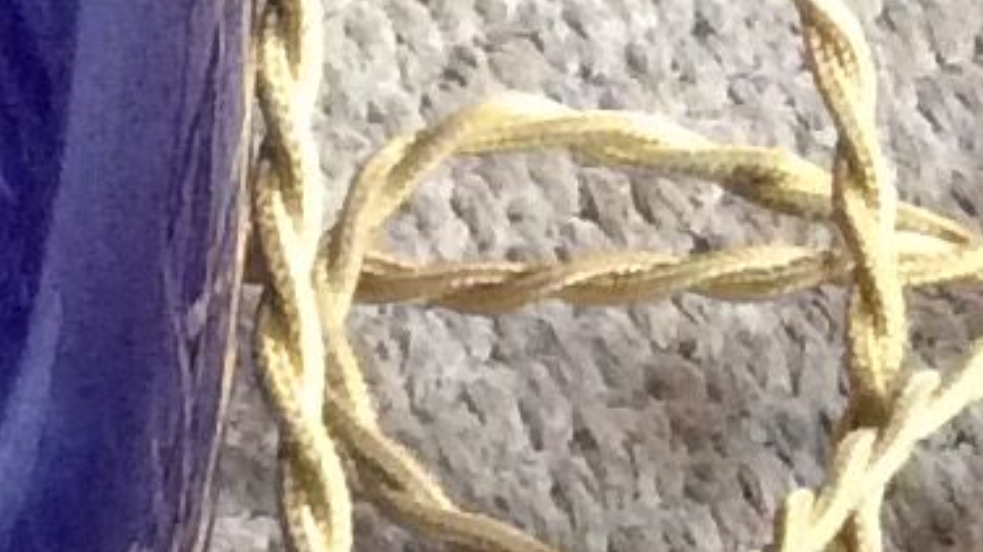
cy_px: 1298
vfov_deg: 4.9
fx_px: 6252
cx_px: -397
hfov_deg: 8.8
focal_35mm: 240
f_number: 2.4
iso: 320
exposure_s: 1/20
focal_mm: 3.3
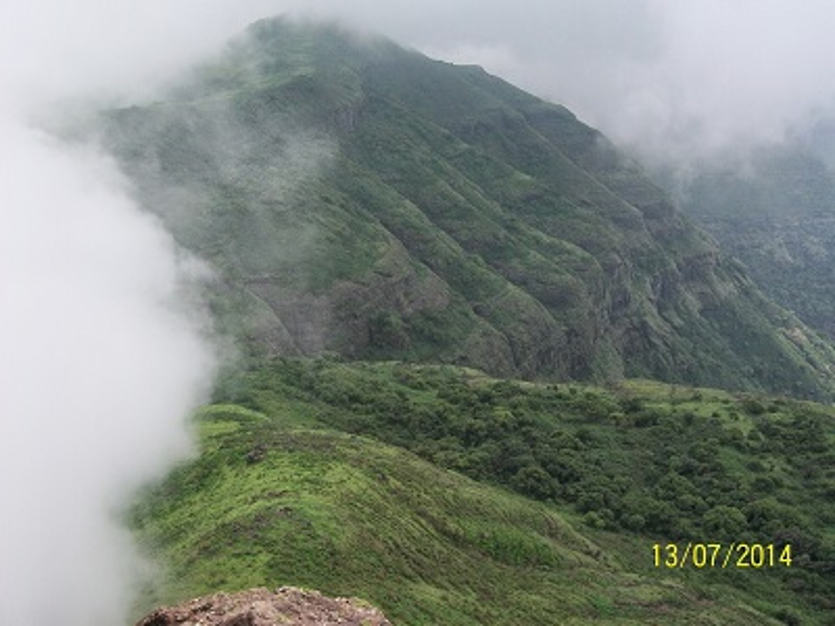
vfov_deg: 39.7
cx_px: 418
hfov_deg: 51.4
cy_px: 313
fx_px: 868
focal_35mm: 36
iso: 80
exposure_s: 1/400
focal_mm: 6
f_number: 4.8
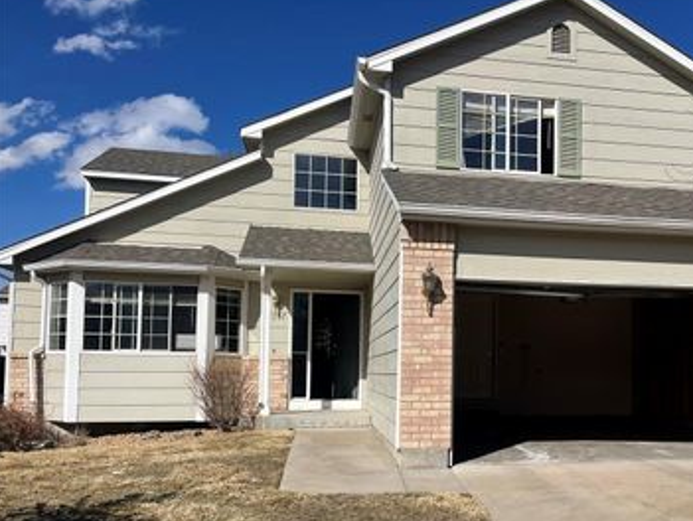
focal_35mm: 37
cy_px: 340
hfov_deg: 48.8
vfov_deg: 38.4
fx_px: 741
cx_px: 488
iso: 32
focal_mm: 4.2
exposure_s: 1/6135
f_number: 1.6
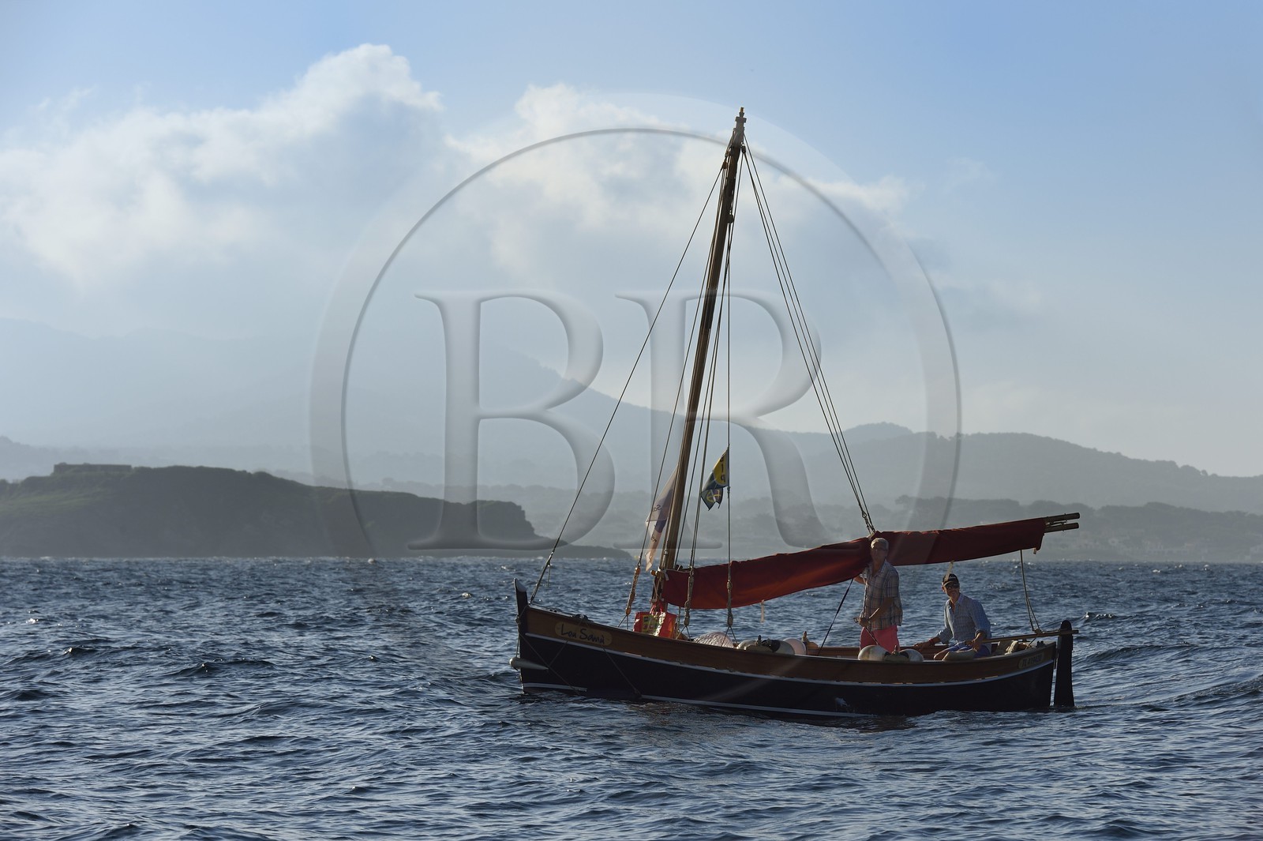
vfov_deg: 7.8
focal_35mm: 175
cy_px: 420
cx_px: 632
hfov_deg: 11.8
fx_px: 6136
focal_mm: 175
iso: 200
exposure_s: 1/500
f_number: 11
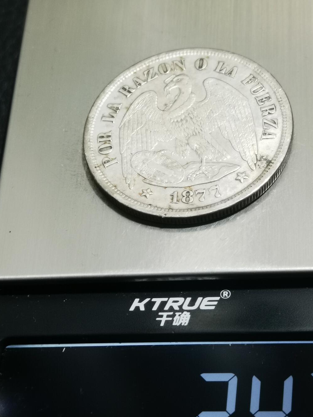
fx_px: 1037
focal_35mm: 86
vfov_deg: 22.8
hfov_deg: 17.2
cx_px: 177
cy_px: 205
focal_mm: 6.67
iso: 125
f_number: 1.9
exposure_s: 1/100
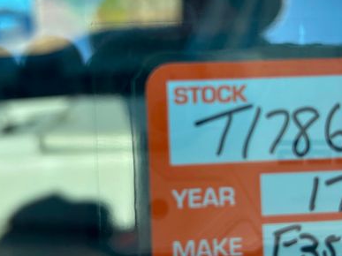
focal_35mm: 43
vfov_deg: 33.6
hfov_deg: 43.6
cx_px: 205
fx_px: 425
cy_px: 120
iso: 50
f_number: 1.5
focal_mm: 5.7
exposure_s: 1/1009
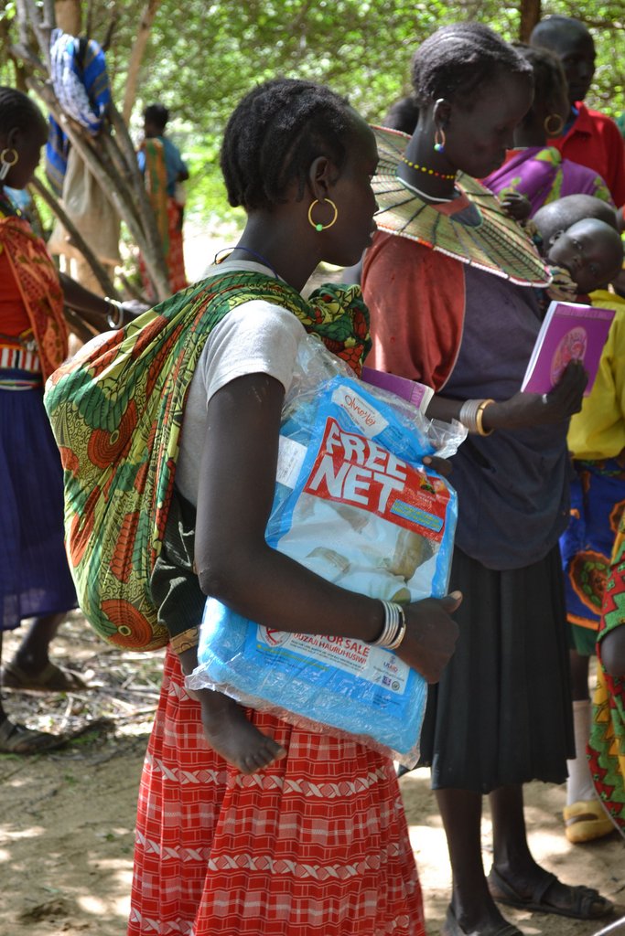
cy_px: 468
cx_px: 312
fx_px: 1874
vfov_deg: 28.1
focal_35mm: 72
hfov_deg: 18.9
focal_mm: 48
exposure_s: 1/80
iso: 400
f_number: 5.6
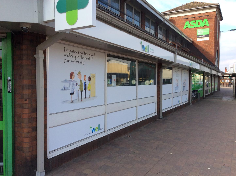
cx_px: 118
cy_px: 88
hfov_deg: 56.9
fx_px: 218
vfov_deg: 44.1
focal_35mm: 32
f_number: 2.4
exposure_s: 1/534
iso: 32
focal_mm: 3.3
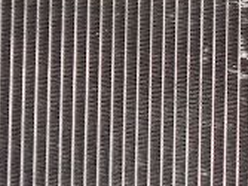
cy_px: 115
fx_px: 1060
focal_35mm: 148
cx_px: 161
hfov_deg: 13.3
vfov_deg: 10.0
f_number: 2.8
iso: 265
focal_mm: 5.9
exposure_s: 1/30
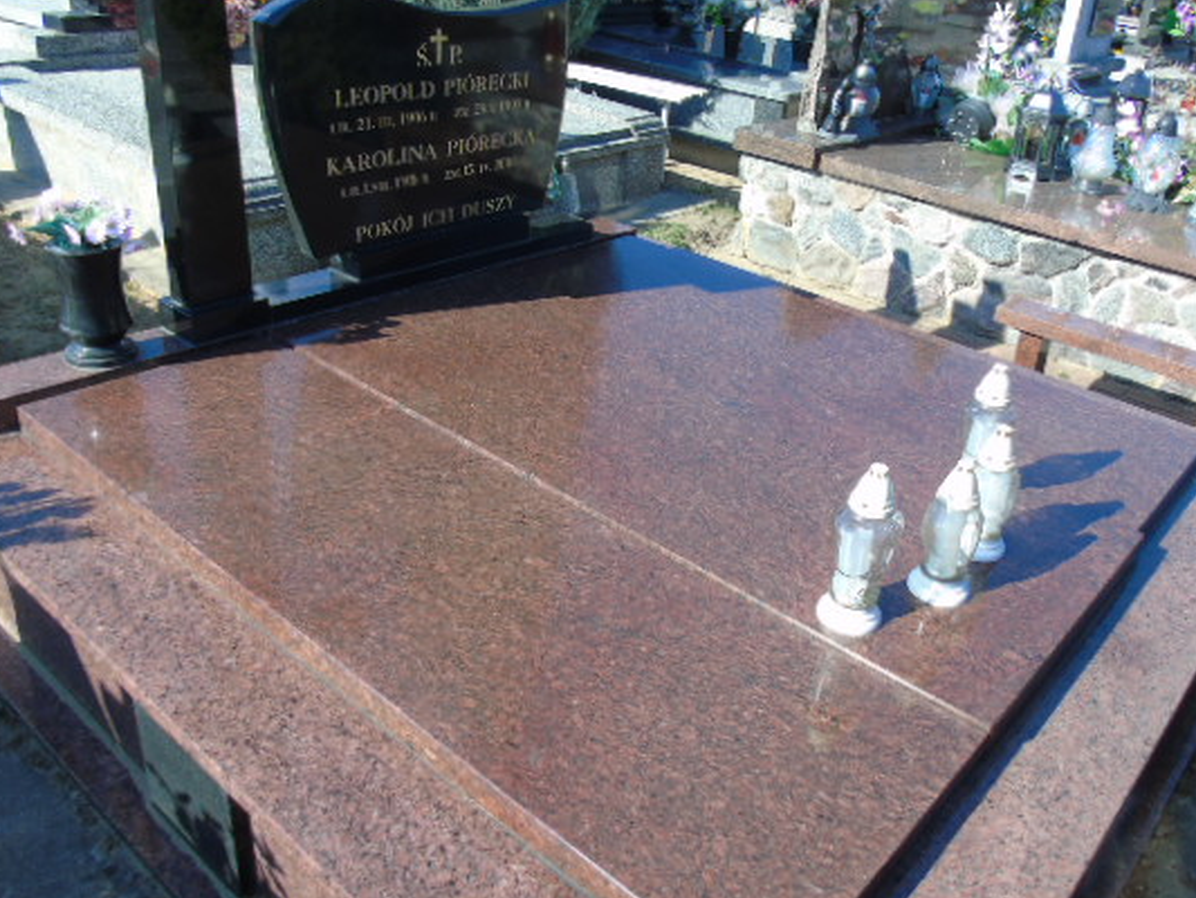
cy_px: 402
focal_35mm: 30
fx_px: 1037
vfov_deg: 46.7
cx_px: 702
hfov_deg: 59.6
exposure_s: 1/320
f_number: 3.4
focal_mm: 4.4
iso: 80
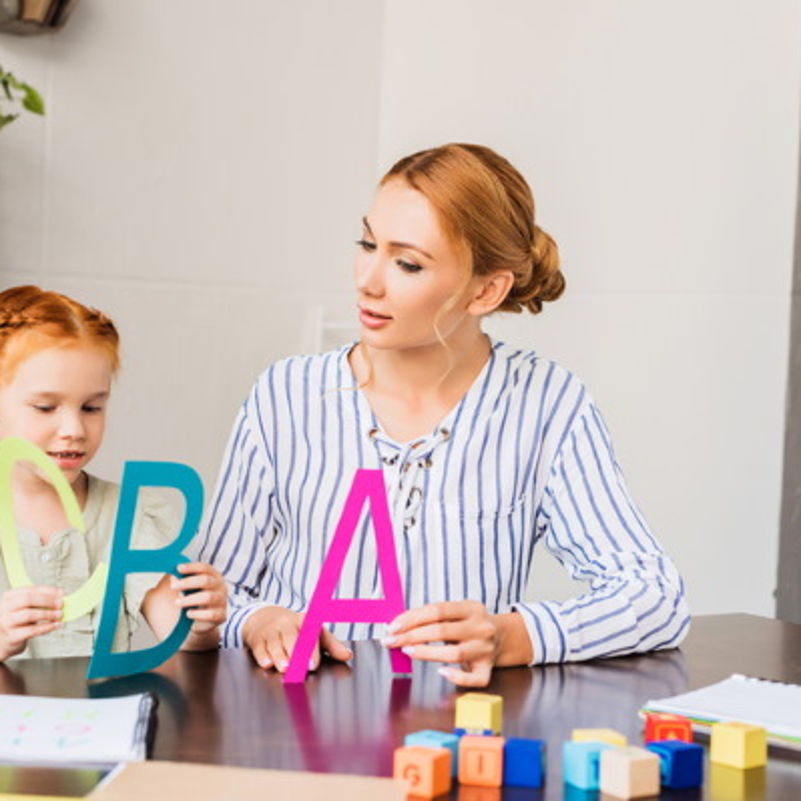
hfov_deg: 26.7
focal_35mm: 64
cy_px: 400
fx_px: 1675
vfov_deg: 26.9
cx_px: 255
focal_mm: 50
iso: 320
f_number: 4
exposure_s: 1/160
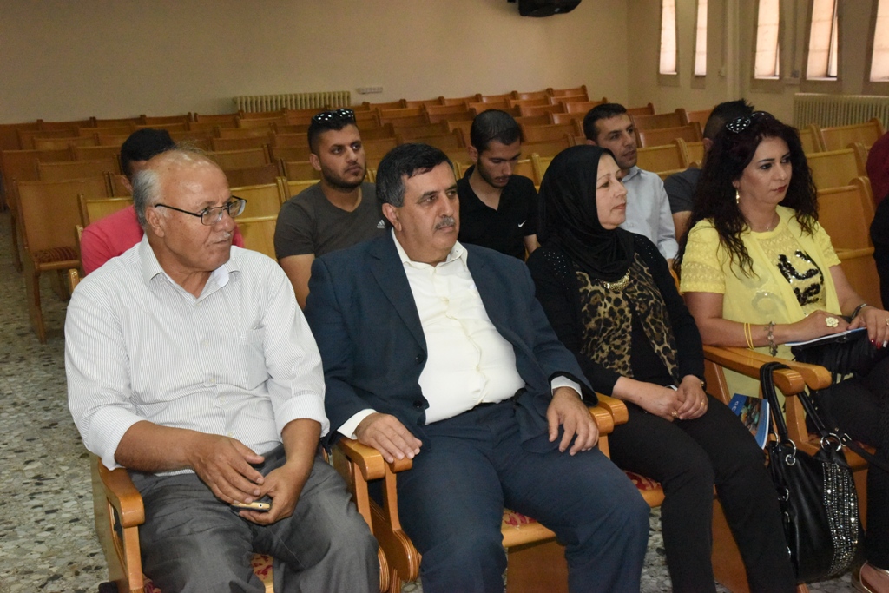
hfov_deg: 39.6
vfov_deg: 27.0
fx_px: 1235
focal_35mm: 50
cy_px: 296
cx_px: 444
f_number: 14
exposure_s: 1/250
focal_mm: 50
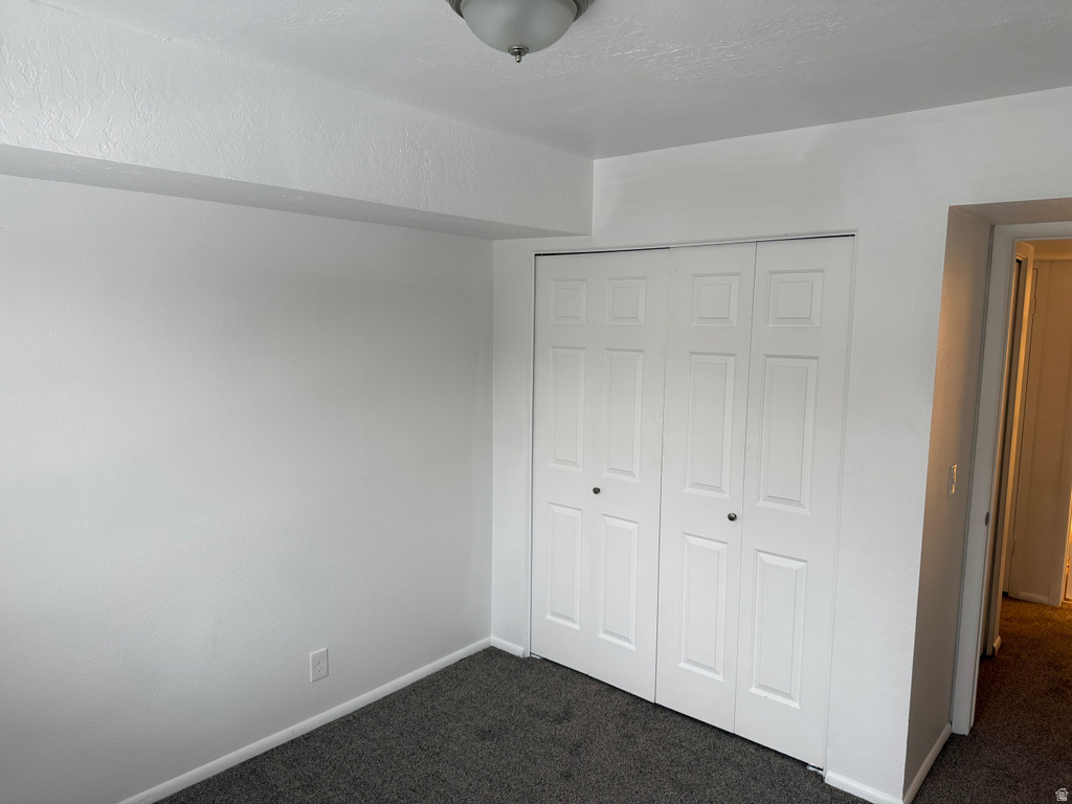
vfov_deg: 56.8
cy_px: 402
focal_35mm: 24
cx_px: 536
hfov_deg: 71.6
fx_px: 743
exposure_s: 1/121
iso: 200
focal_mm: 6.76
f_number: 1.78
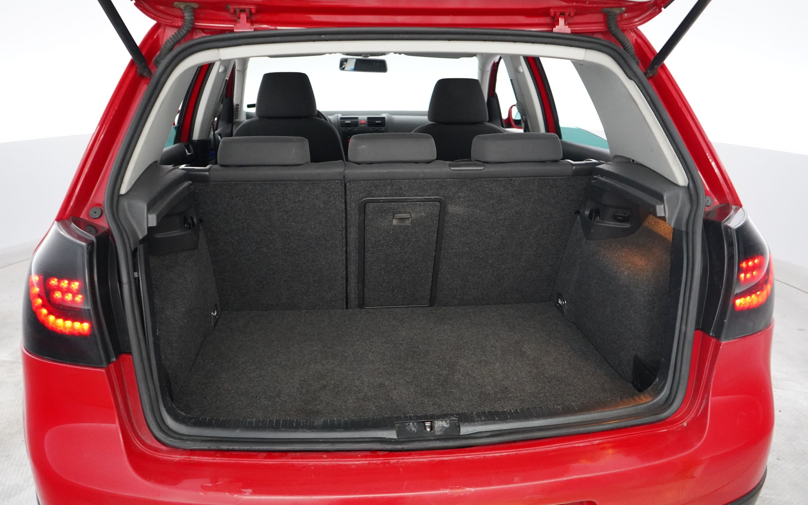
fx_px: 639
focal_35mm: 29
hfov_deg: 64.6
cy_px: 239
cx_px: 402
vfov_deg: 43.1
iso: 10000
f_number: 3.5
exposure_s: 1/160
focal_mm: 28
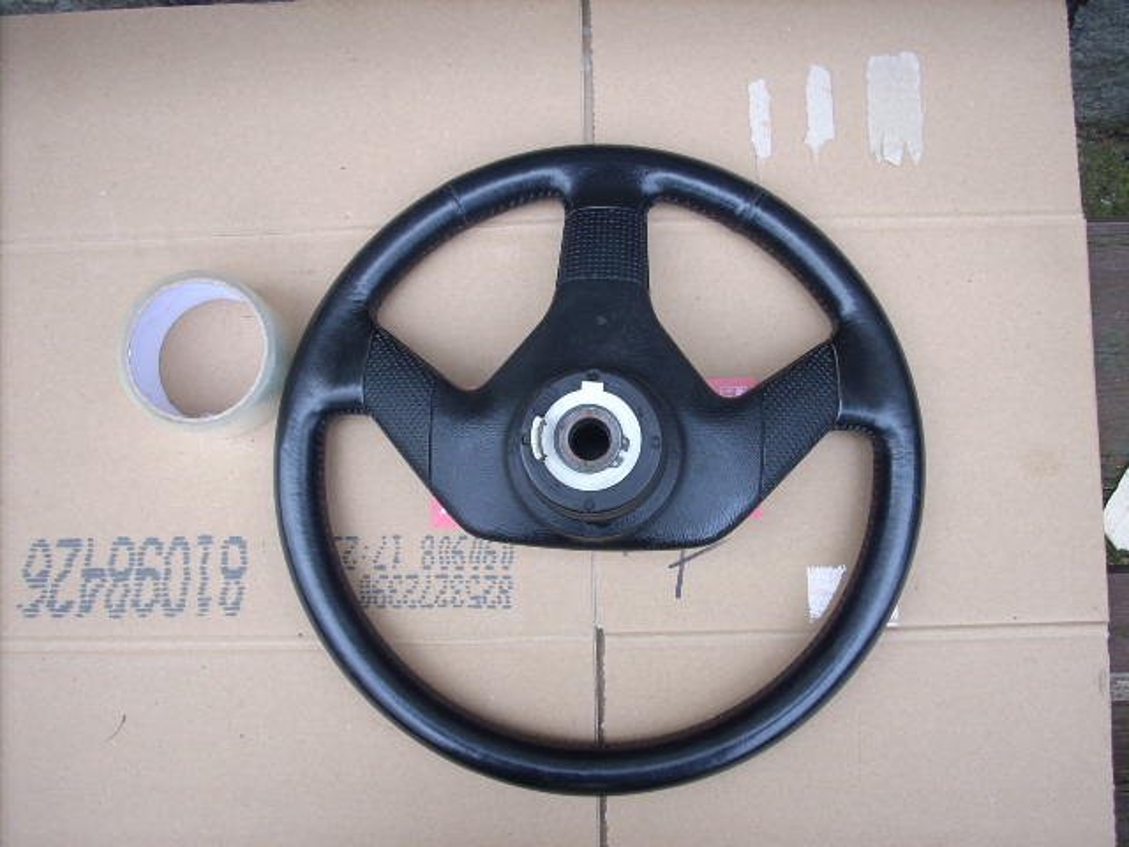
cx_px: 564
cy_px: 424
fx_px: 1207
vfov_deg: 38.7
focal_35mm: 37
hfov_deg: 50.1
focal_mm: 6.2
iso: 64
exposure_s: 1/37.2
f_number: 2.8
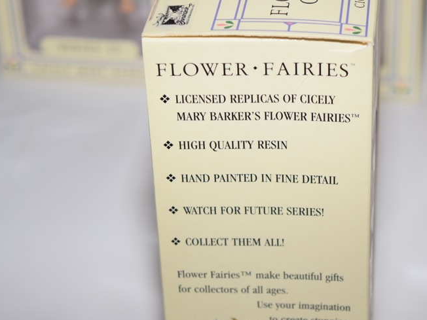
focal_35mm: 115
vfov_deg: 12.9
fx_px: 1419
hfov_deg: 17.1
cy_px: 213
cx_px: 248
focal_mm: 52
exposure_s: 1/60
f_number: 5.6
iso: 160
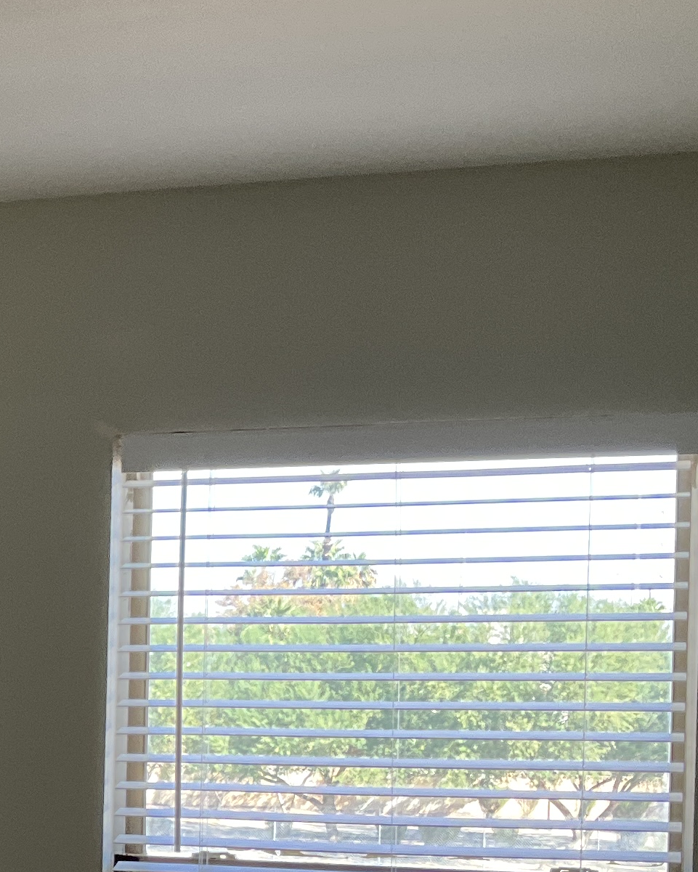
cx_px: -487
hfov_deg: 14.6
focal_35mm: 95
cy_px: 735
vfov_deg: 19.9
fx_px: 2453
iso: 32
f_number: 1.8
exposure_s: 1/122
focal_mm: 3
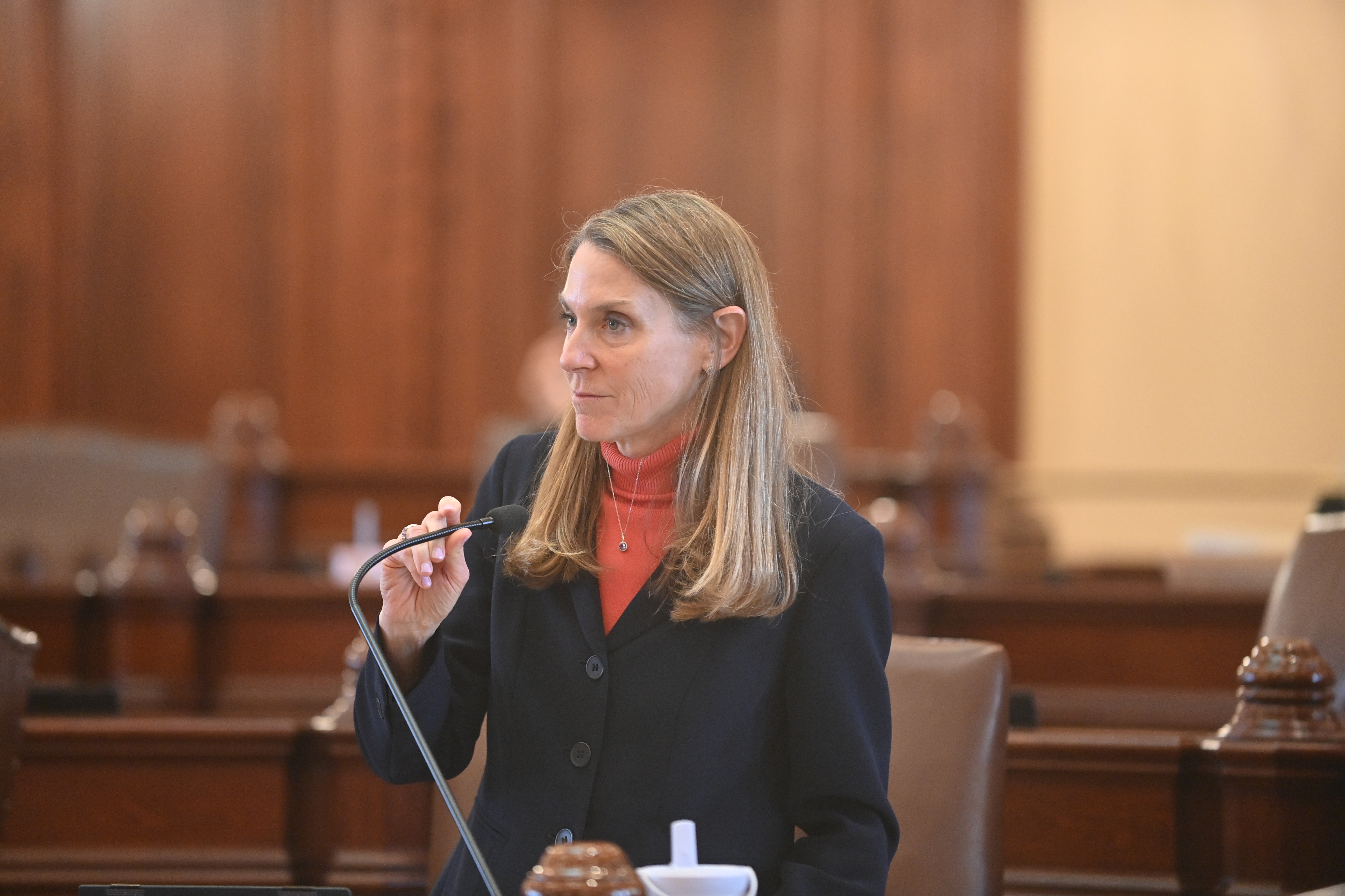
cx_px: 672
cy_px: 448
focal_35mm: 200
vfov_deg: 6.9
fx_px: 7472
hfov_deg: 10.3
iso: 3200
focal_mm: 200
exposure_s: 1/200
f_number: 2.8
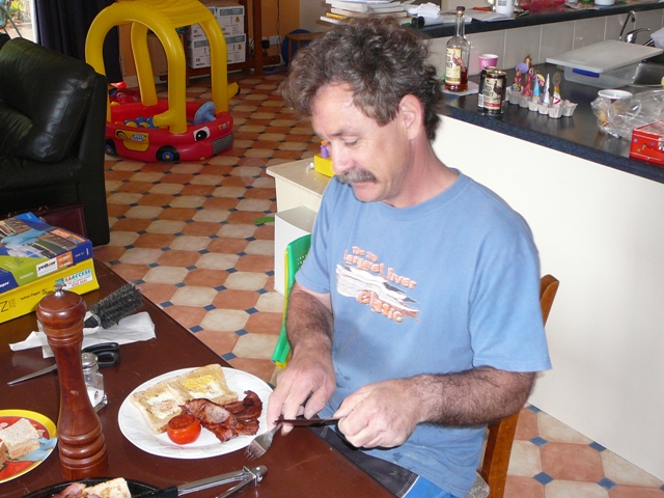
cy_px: 249
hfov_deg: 42.1
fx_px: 863
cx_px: 332
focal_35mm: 45
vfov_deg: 32.2
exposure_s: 1/30
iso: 160
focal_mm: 6.7
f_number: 3.2
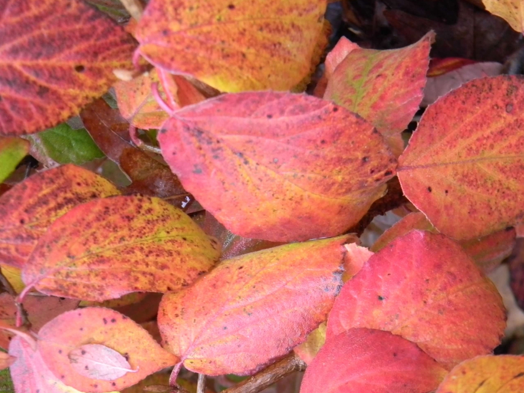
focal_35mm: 93
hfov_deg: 21.1
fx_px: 1407
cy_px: 216
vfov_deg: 15.9
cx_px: 278
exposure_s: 1/25.7
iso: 400
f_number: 4.7
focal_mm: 19
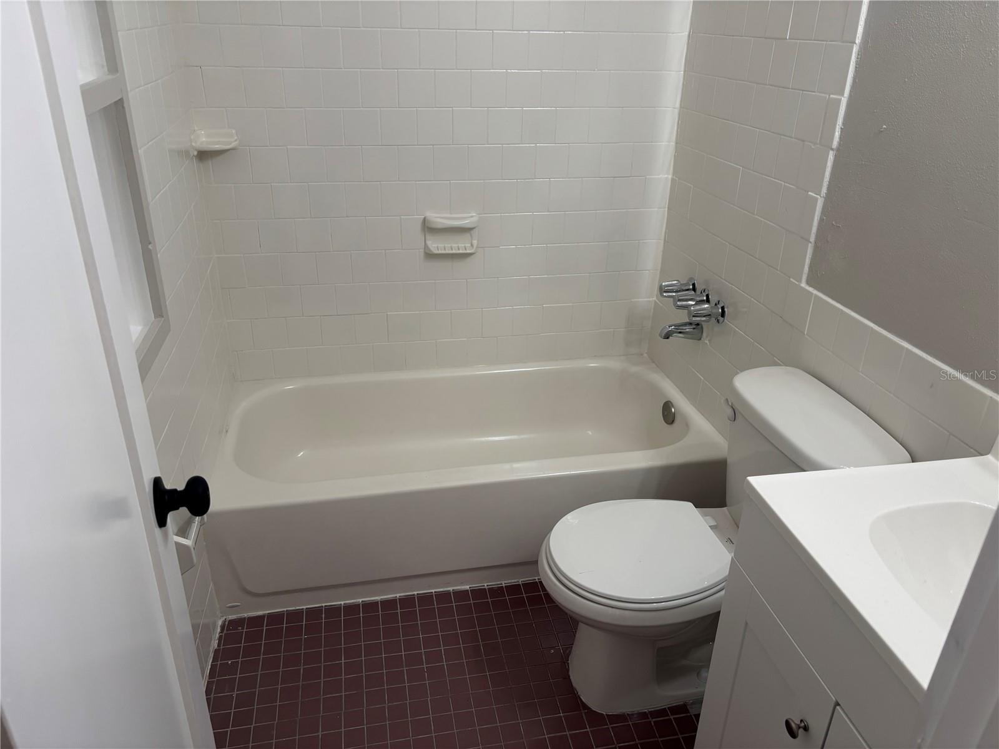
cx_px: 500
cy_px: 374
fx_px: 750
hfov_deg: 67.3
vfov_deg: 53.1
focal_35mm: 26
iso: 100
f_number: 1.6
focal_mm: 5.96
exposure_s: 1/60
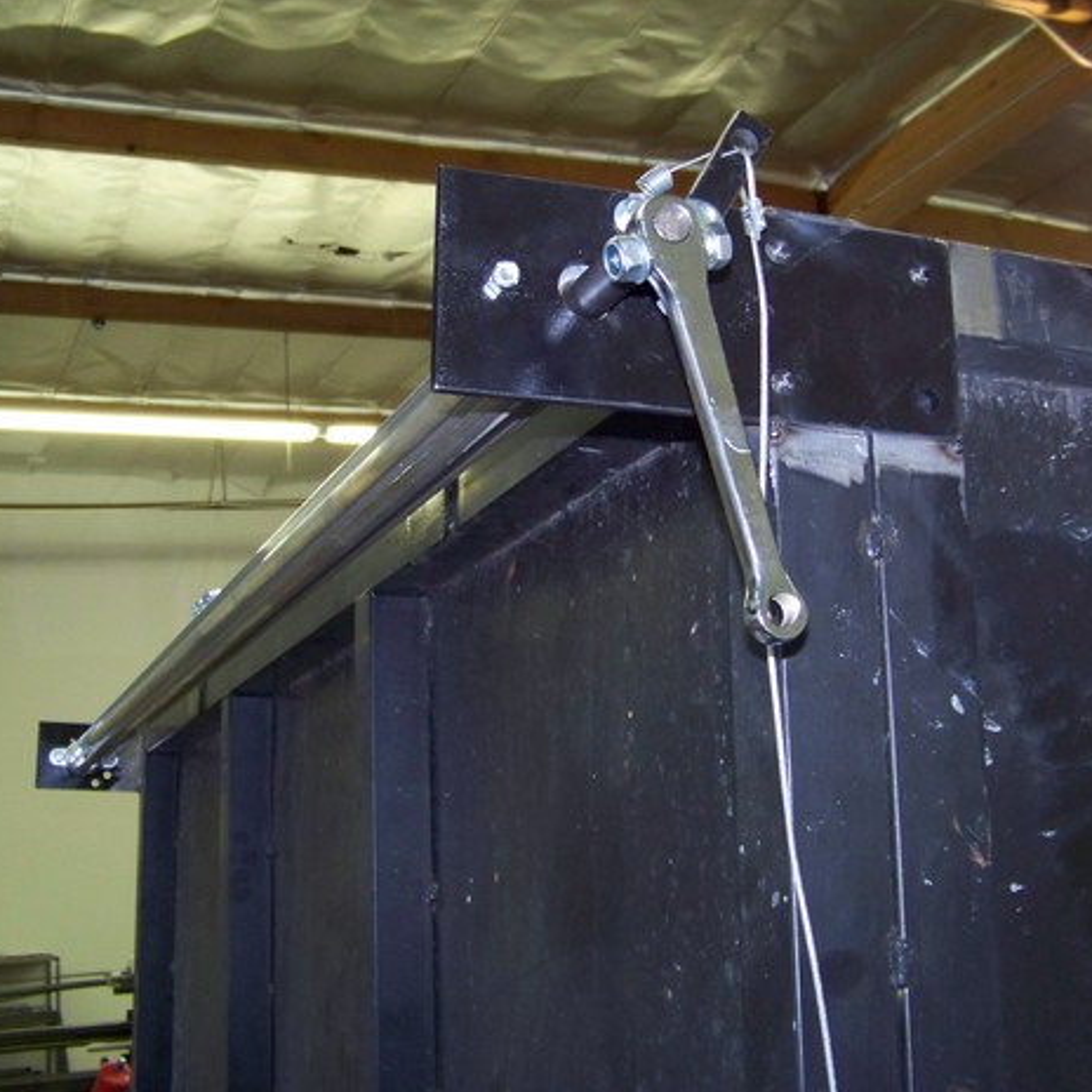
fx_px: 1713
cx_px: 694
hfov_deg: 35.1
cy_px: 486
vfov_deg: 35.3
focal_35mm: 48
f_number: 2.8
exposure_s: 1/30
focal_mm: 5.85
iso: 200
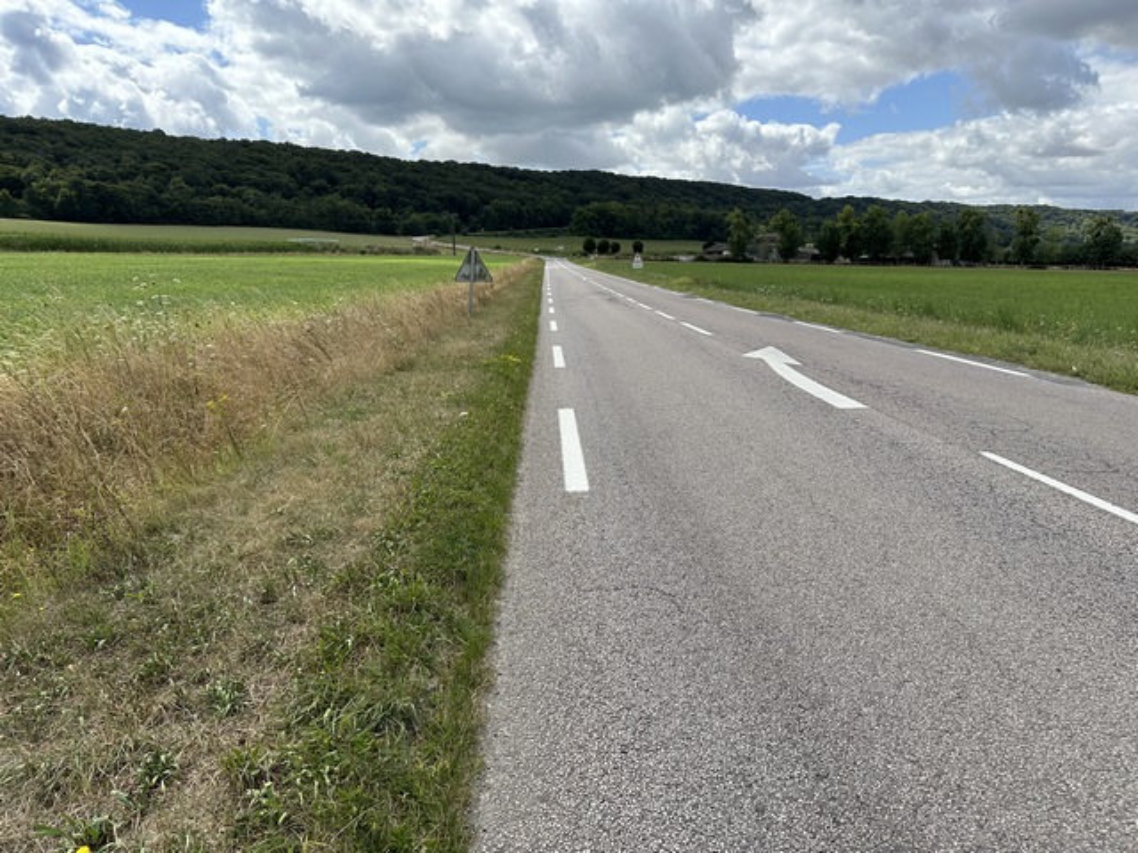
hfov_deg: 71.6
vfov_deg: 56.8
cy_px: 426
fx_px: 789
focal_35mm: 24
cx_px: 569
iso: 80
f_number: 1.78
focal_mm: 6.86
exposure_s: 1/4016
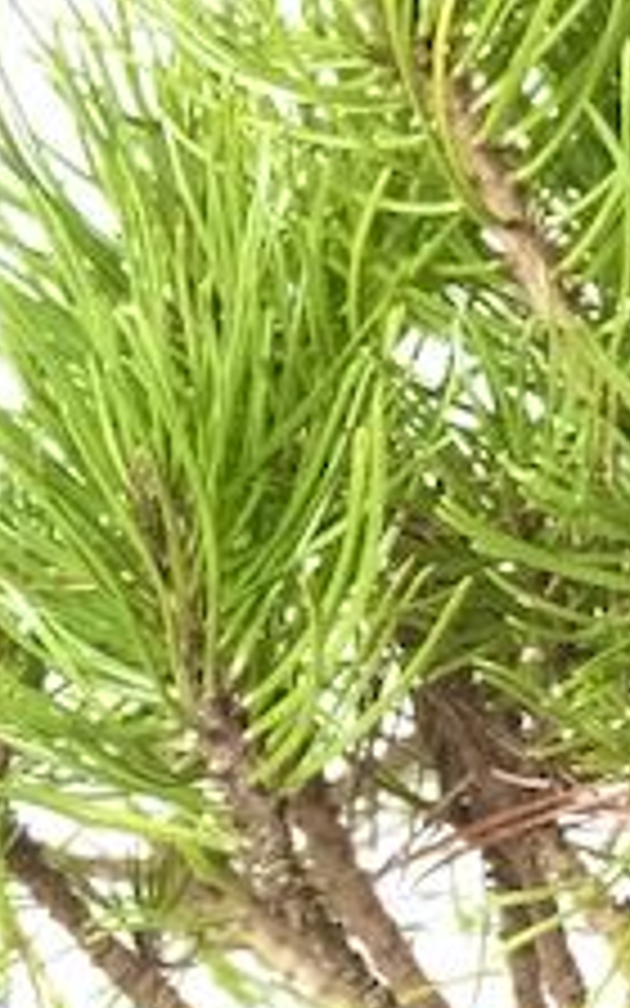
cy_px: 932
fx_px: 13296
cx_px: 1400
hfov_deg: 2.7
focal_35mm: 484
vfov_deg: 4.3
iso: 2000
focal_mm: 55
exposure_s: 1/15
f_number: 13
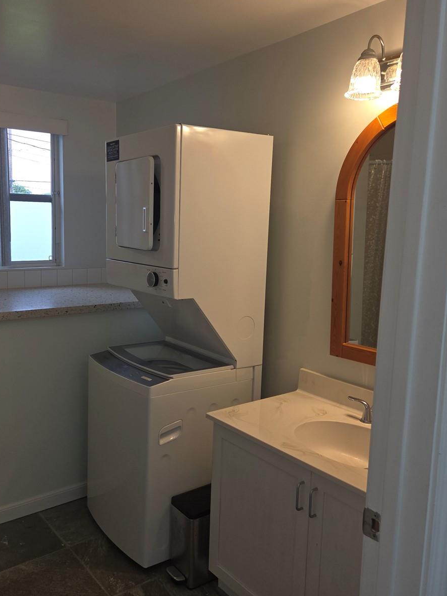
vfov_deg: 58.4
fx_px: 534
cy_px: 297
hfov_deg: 45.1
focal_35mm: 31
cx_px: 170
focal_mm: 5.4
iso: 32
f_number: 1.8
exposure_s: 1/120
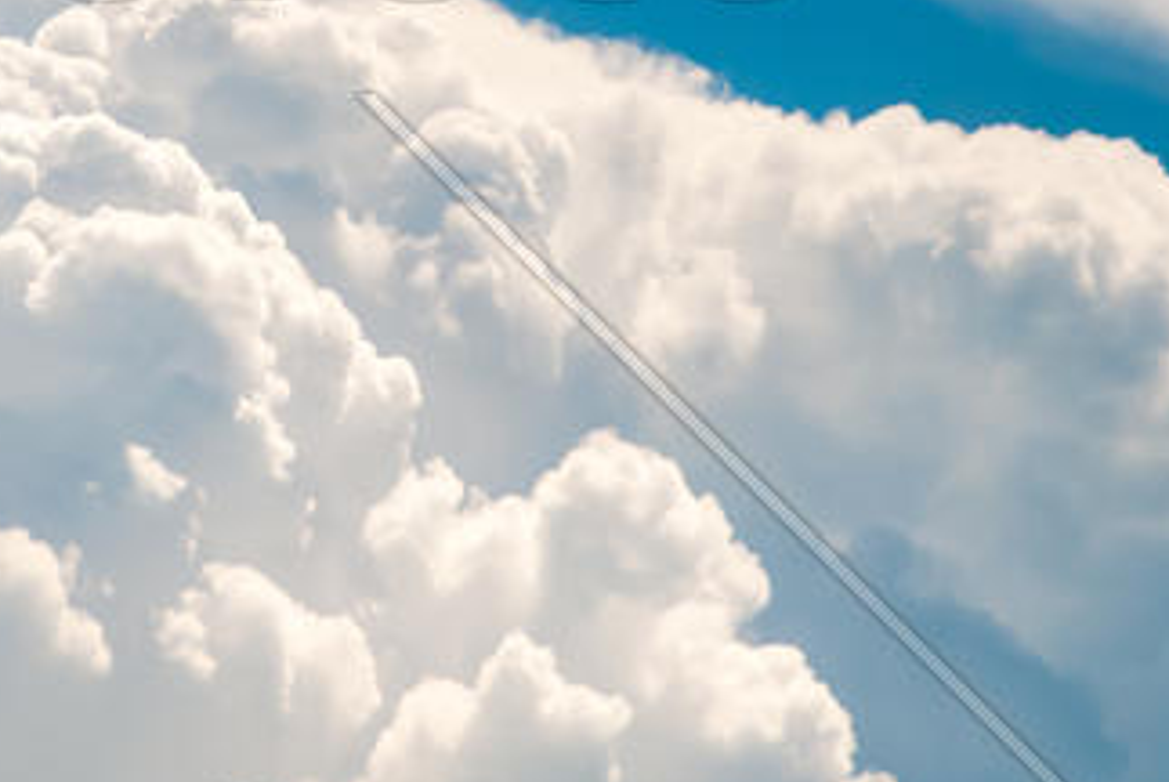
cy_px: -91
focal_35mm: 314
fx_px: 10205
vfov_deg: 4.4
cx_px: 179
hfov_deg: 6.5
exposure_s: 1/500
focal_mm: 78
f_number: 6.3
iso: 100
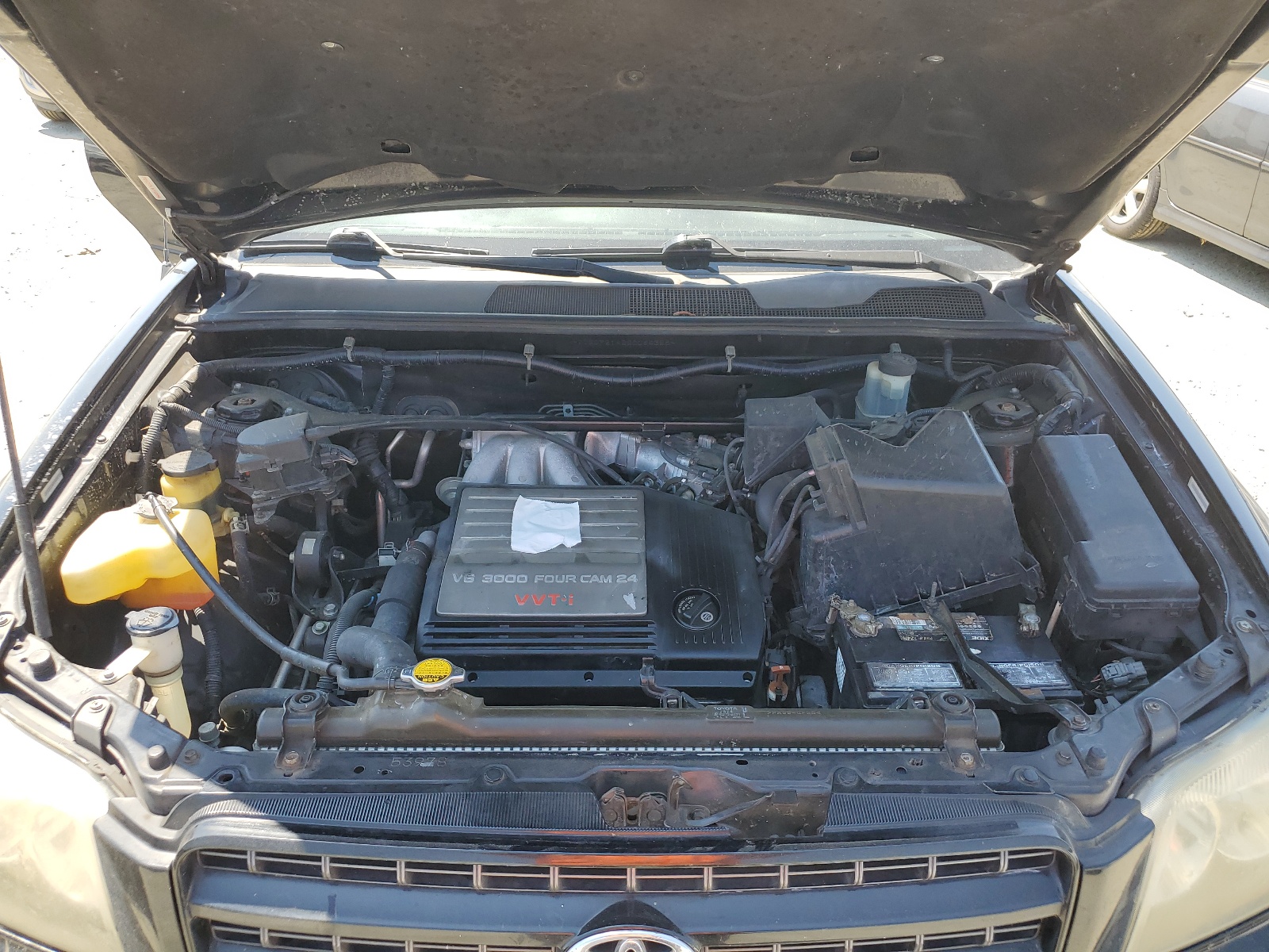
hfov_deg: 67.3
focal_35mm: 26
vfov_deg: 53.1
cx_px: 634
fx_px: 953
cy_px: 476
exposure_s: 1/588
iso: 50
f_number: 1.5
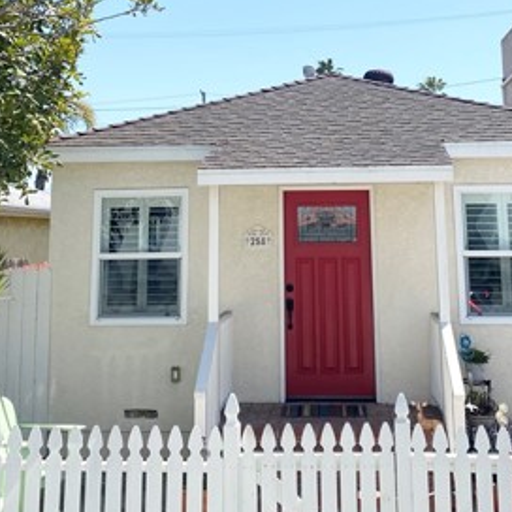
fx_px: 904
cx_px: 294
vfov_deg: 30.6
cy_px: 79
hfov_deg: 31.6
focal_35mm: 54
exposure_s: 1/3205
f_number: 1.8
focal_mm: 4.25
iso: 32
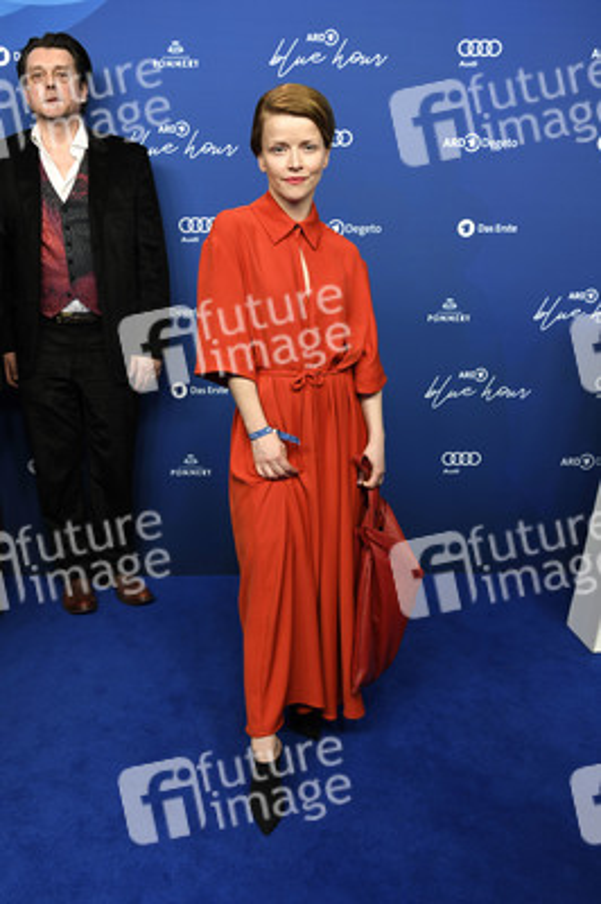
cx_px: 300
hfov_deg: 44.9
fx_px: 727
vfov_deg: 63.7
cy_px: 452
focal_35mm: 29
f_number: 4
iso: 800
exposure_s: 1/250
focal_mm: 29
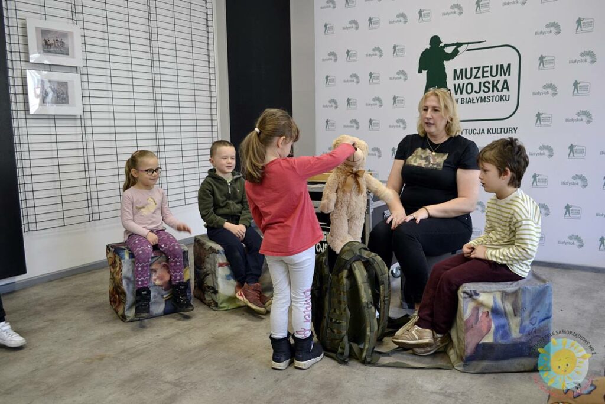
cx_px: 302
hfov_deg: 61.9
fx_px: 504
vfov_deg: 43.6
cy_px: 202
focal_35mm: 30
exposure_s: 1/40
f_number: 3.8
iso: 400
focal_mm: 20
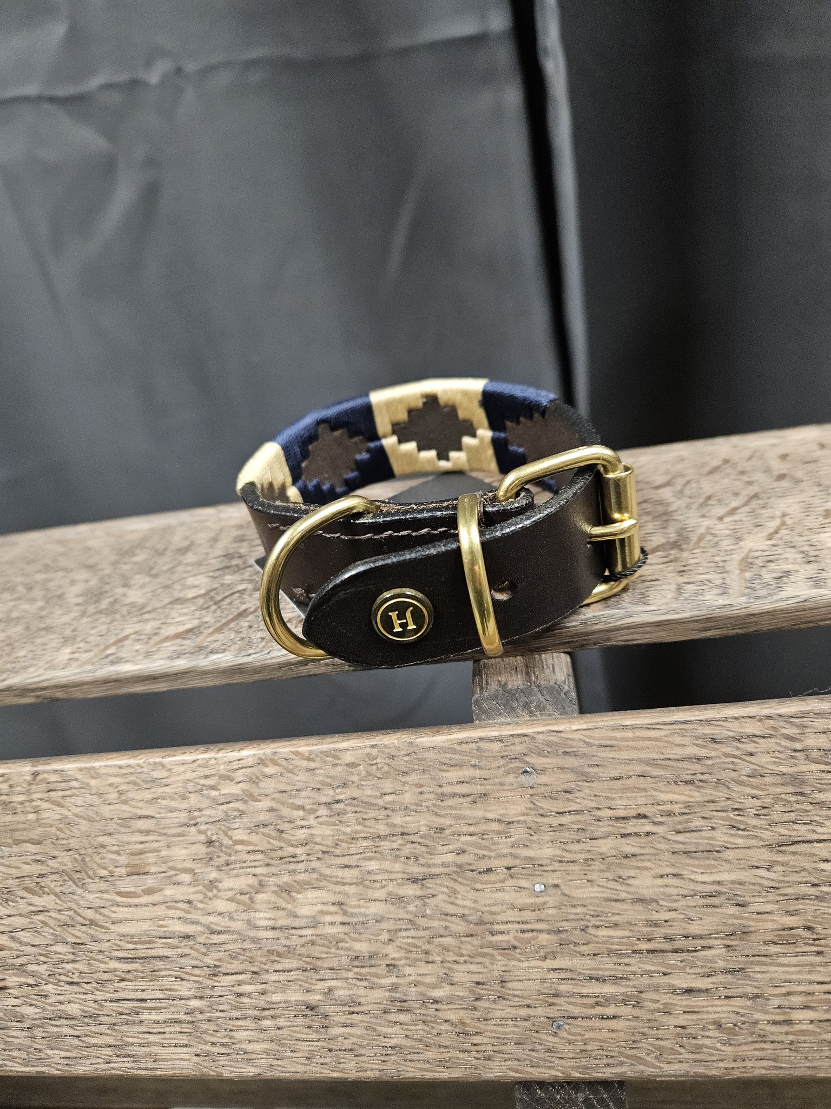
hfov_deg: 58.9
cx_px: 416
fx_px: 736
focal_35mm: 23
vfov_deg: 73.9
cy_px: 554
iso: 500
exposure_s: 1/100
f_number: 1.8
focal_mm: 5.4
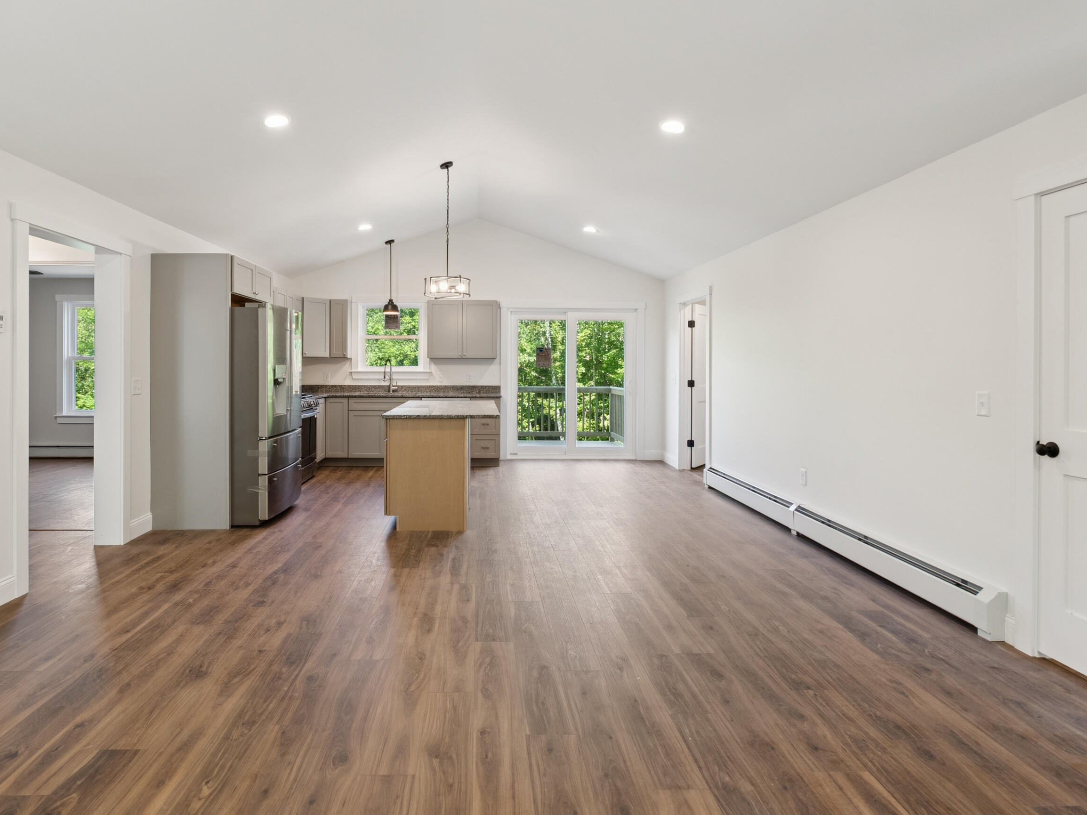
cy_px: 365
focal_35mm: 20
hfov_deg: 81.5
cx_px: 490
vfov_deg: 65.8
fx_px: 628
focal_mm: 16
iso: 320
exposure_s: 1/13
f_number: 7.1
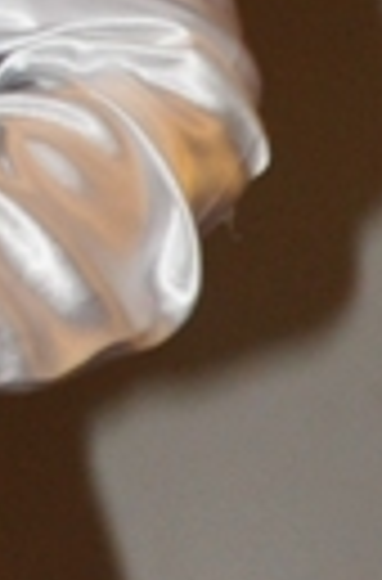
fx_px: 11874
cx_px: -903
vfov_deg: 2.8
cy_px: -450
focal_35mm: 740
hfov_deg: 1.8
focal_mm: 62
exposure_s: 1/60
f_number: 5.3
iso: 800
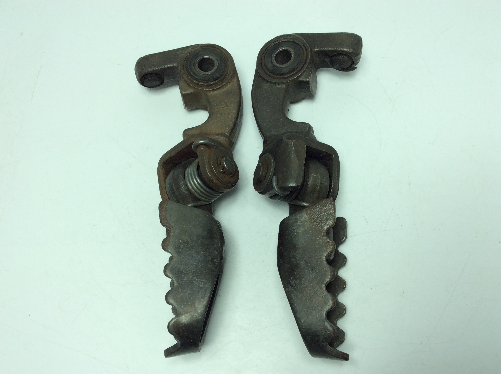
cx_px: 250
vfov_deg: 44.1
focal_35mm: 32
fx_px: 462
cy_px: 187
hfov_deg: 56.9
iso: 32
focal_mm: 3.3
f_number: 2.4
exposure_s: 1/481
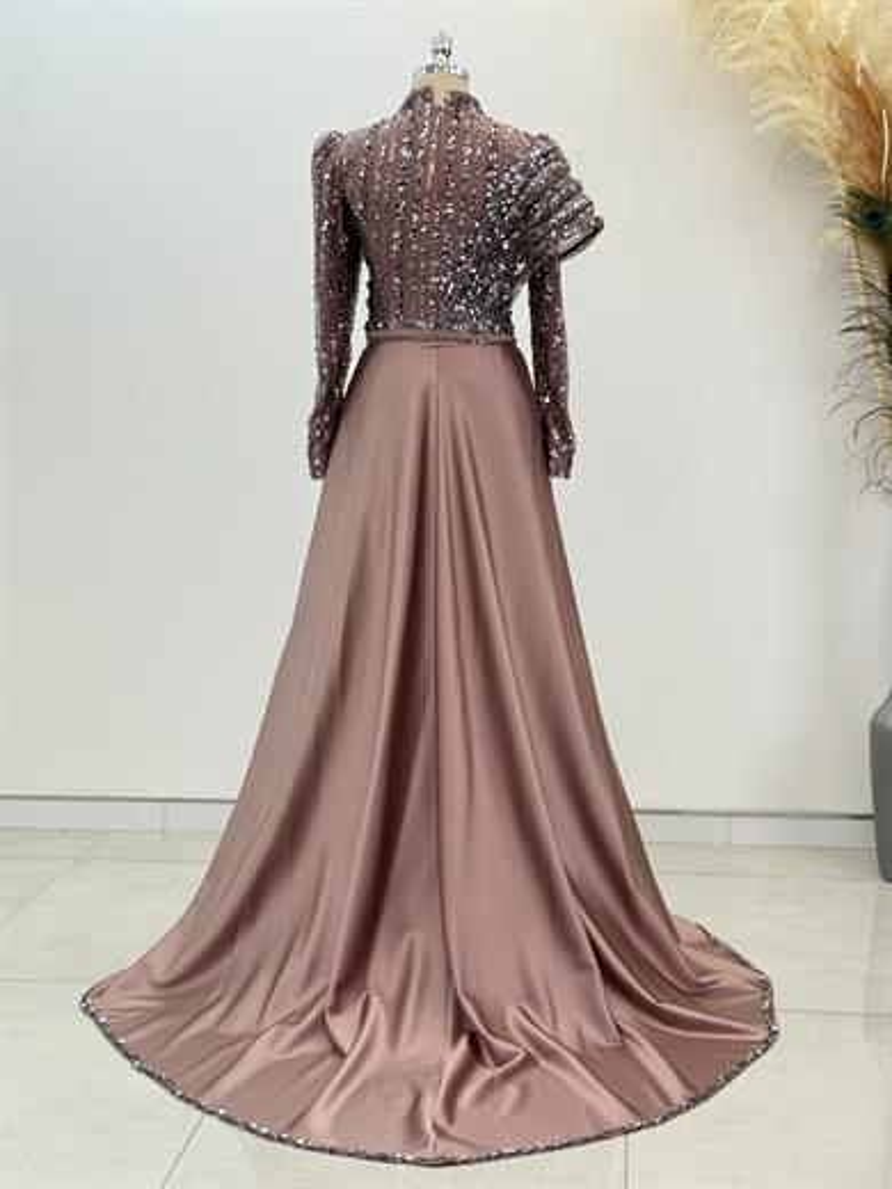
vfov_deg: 39.7
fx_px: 1649
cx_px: 446
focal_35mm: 48
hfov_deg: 30.3
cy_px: 594
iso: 80
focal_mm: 6.76
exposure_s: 1/712
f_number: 1.78
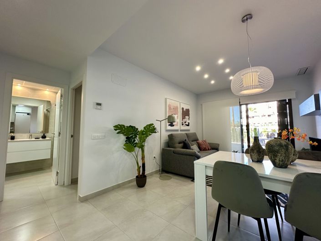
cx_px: 160
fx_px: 130
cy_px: 120
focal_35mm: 14
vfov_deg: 85.6
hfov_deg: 102.1
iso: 125
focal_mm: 2.22
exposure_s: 1/99
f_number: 2.2
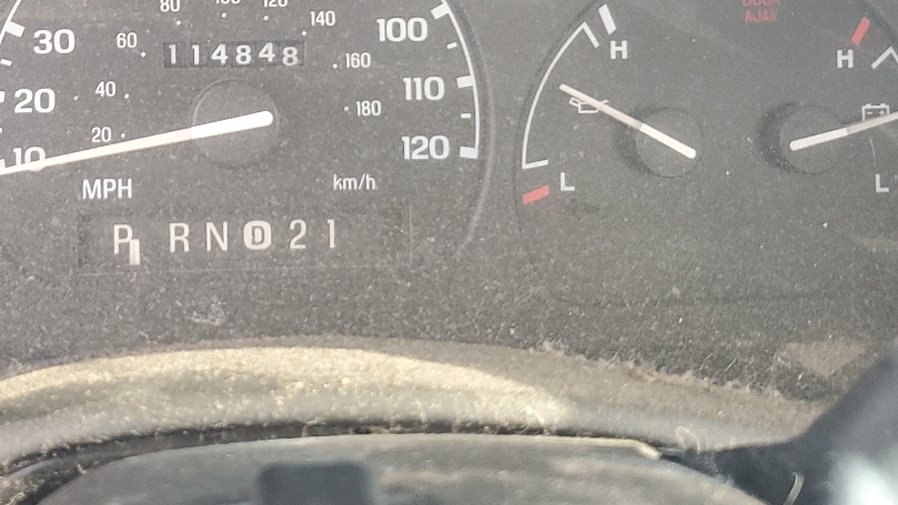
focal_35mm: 56
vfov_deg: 20.9
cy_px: 33
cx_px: 242
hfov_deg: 36.5
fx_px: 1333
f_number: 1.5
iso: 81
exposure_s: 1/120
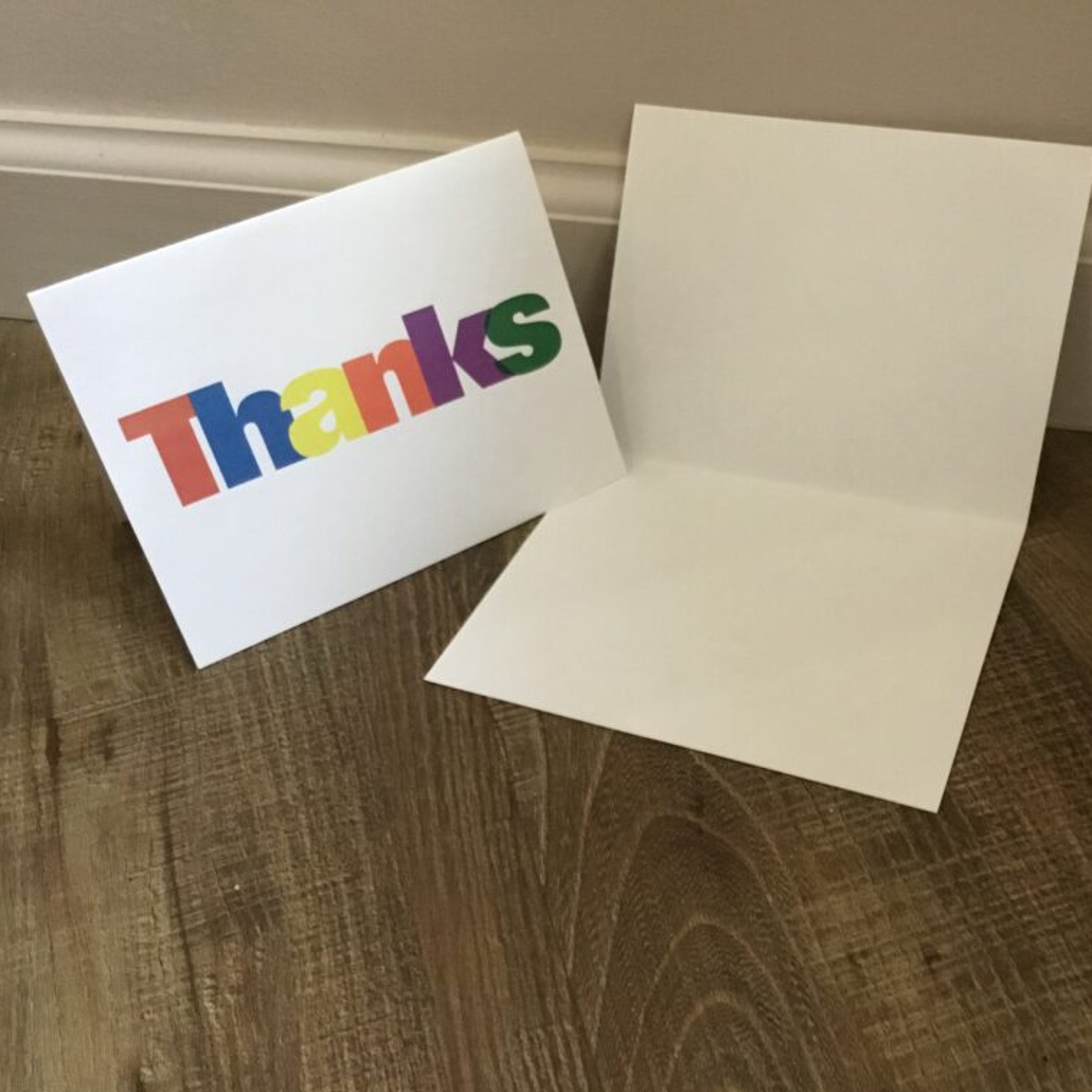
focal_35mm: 37
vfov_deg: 44.9
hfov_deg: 44.5
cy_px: 549
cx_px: 686
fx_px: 1321
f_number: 2.4
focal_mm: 3.3
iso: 200
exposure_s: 1/15
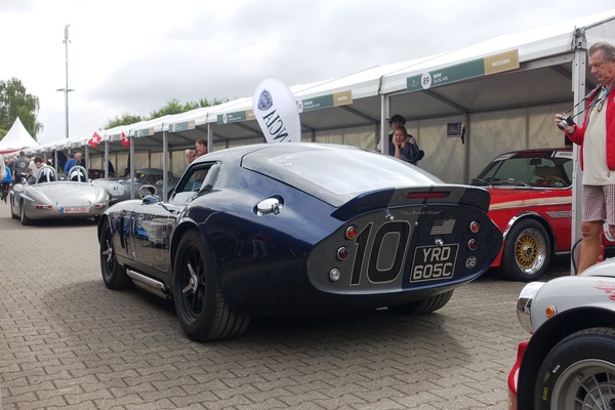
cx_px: 308
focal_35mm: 41
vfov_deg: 32.6
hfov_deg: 47.4
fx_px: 700
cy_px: 205
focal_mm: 15.1
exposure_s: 1/640
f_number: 4
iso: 125
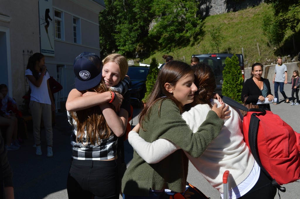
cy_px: 100
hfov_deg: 49.6
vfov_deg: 34.2
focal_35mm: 39
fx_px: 325
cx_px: 150
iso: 100
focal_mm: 26
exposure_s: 1/400
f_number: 7.1
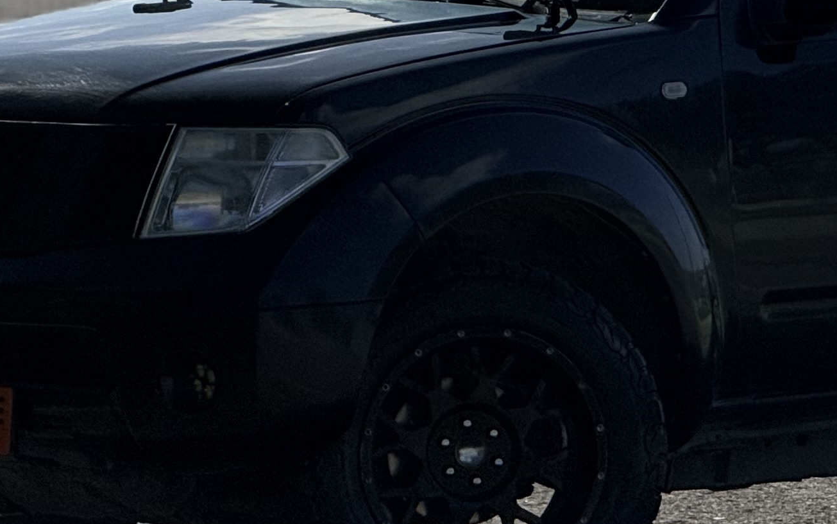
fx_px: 8966
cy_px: -212
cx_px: 777
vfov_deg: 3.3
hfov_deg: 5.3
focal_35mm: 393
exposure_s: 1/1730
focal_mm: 15.66
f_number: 2.8
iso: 50
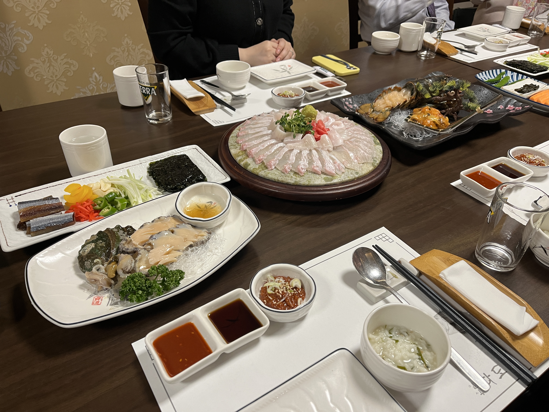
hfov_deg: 67.3
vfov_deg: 53.1
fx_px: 412
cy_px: 206
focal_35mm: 26
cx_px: 274
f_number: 1.6
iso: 125
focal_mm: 5.1
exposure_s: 1/60
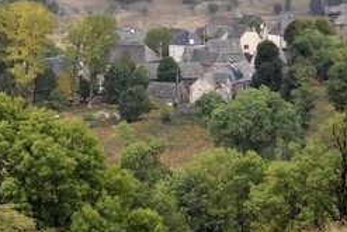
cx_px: 197
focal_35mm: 119
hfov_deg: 17.2
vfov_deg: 11.5
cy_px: 84
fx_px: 1148
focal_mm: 70
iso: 400
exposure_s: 1/100
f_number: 8
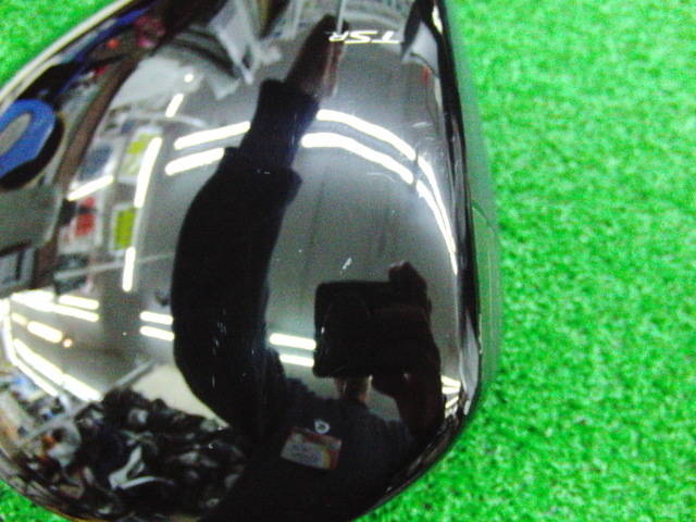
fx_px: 744
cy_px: 261
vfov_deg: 38.7
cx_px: 348
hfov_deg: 50.1
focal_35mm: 37
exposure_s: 1/80
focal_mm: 6.42
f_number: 3.6
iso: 3200
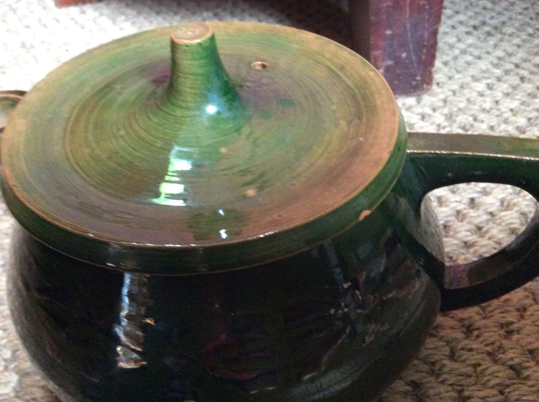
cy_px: 201
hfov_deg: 56.9
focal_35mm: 32
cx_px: 270
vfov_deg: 44.1
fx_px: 498
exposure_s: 1/17
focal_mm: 3.3
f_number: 2.4
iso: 500
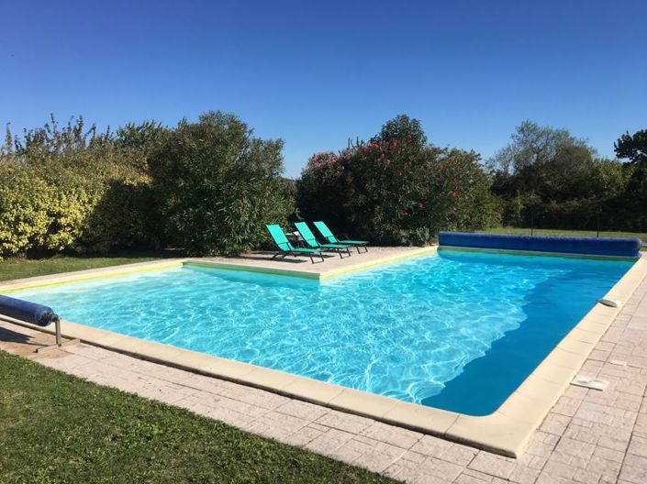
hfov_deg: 61.7
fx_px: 542
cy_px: 242
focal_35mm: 29
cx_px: 324
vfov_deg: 48.2
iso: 25
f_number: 2.2
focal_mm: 4.15
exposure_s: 1/2404
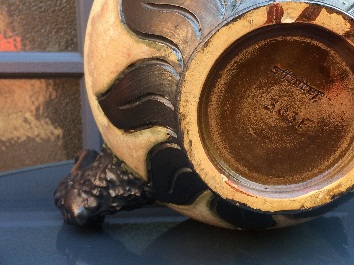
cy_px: 130
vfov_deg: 31.5
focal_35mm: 46
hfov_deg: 41.1
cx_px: 209
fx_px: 470
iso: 50
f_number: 2.2
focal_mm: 4.15
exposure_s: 1/100
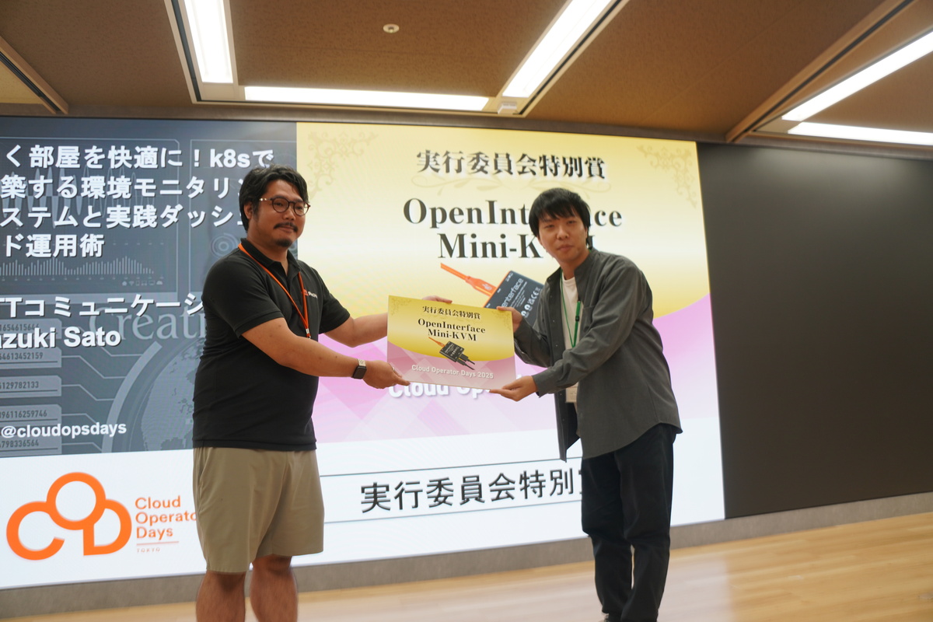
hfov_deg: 67.4
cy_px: 311
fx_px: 700
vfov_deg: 47.9
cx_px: 466
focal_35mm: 27
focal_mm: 18
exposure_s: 1/30
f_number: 3.5
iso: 100
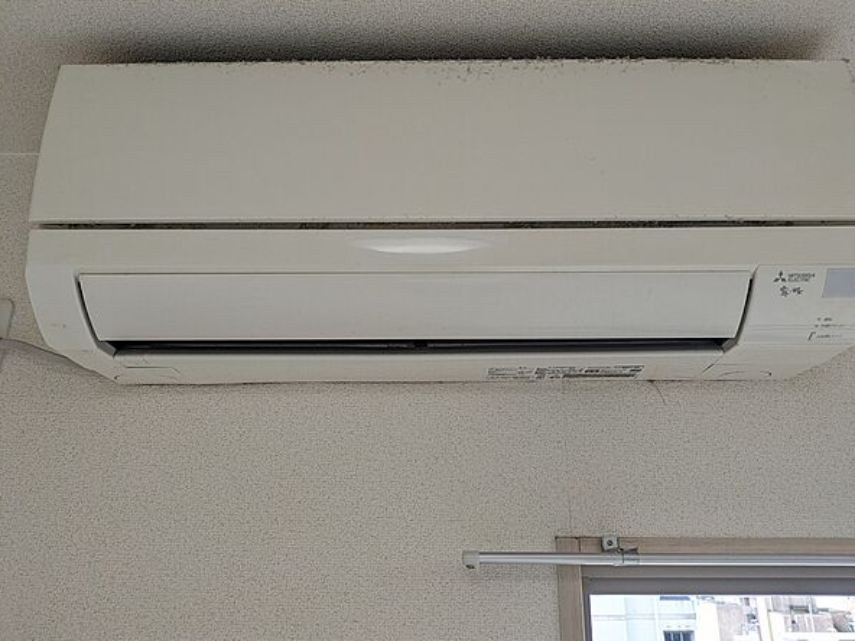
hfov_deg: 65.2
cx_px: 459
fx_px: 667
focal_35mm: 27
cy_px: 309
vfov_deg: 51.3
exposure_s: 1/166
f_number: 1.89
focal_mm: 5.43
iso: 59
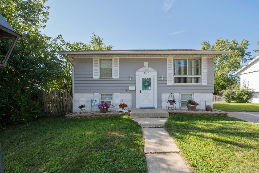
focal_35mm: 15
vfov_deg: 77.4
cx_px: 130
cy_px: 86
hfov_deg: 100.4
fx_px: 108
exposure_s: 1/100
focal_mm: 15
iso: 200
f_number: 11
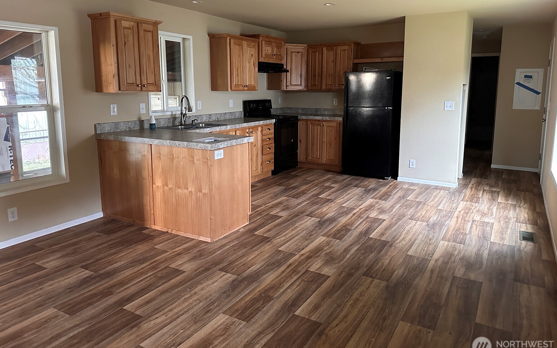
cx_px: 280
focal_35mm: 26
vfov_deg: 47.4
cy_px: 147
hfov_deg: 70.4
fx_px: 395
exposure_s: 1/51
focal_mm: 6.86
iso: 1000
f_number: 1.78
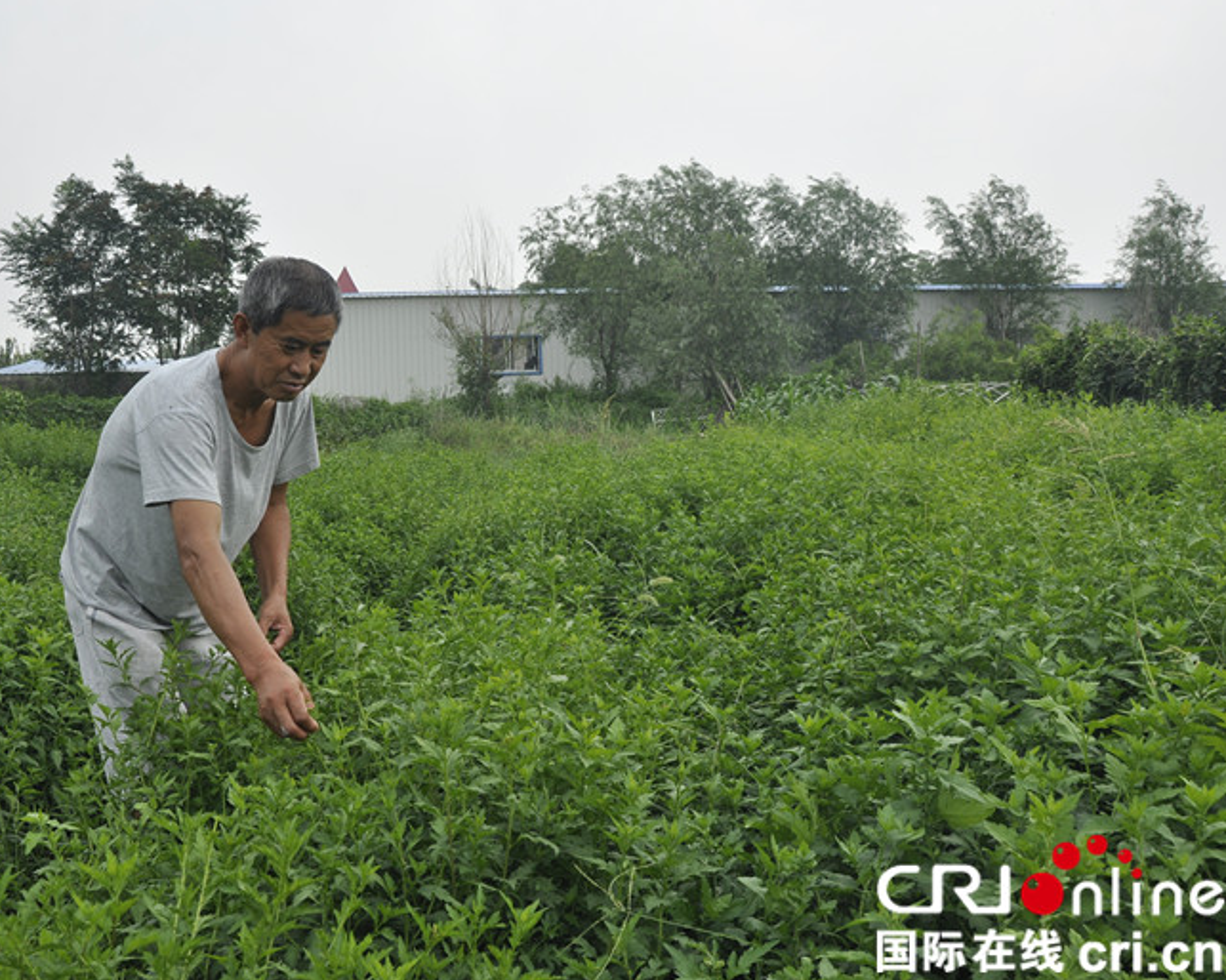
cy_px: 481
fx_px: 1270
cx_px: 475
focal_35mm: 35
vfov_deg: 42.2
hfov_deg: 51.1
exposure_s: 1/320
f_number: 9
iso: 200
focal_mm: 20
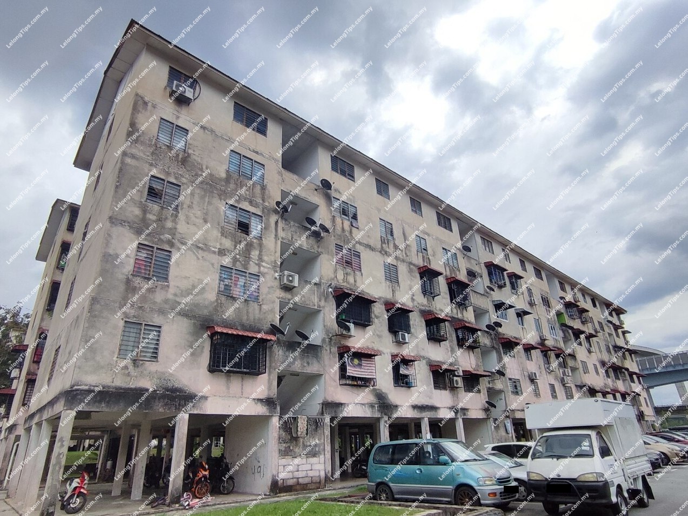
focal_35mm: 16
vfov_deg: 78.1
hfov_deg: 94.5
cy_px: 258
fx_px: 318
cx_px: 344
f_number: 2.2
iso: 50
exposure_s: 1/2057
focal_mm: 1.65
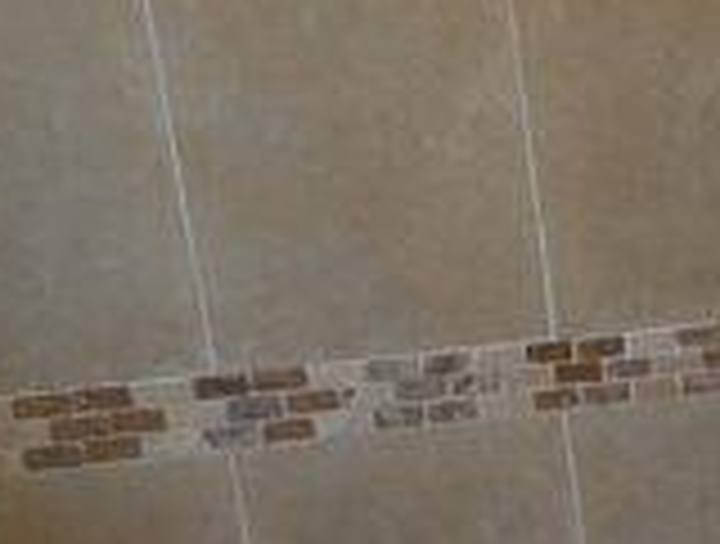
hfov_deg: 19.0
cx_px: 1233
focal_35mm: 83
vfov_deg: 17.6
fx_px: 1732
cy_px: 497
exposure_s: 1/25
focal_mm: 1.95
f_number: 2.2
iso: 65
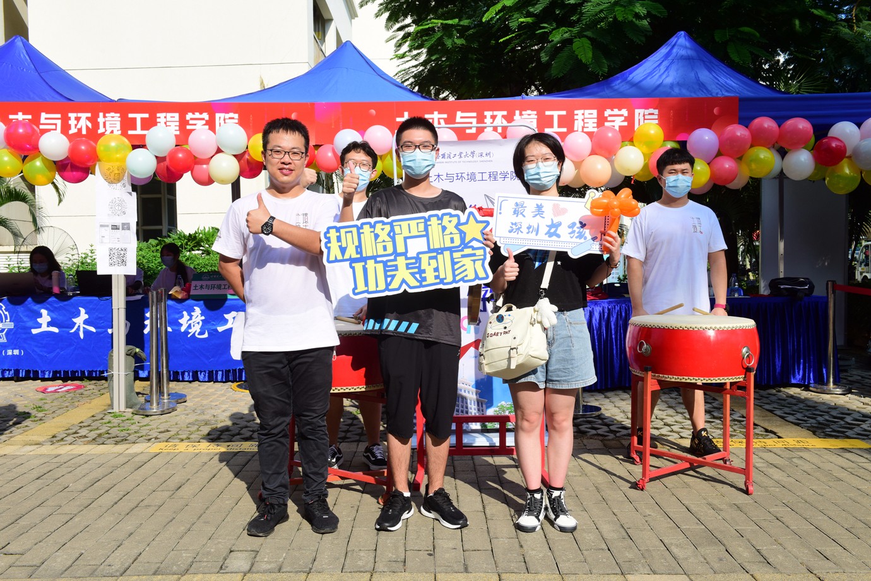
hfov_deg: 55.8
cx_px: 436
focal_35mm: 34
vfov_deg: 38.9
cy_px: 290
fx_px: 823
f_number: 11
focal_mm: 34
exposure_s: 1/200
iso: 200
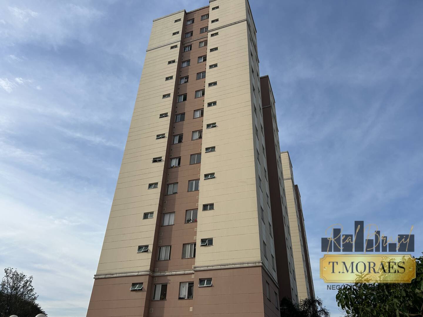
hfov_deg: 67.3
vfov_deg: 53.1
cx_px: 212
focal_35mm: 26
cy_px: 158
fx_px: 318
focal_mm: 5.7
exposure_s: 1/3831
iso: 50
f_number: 1.5
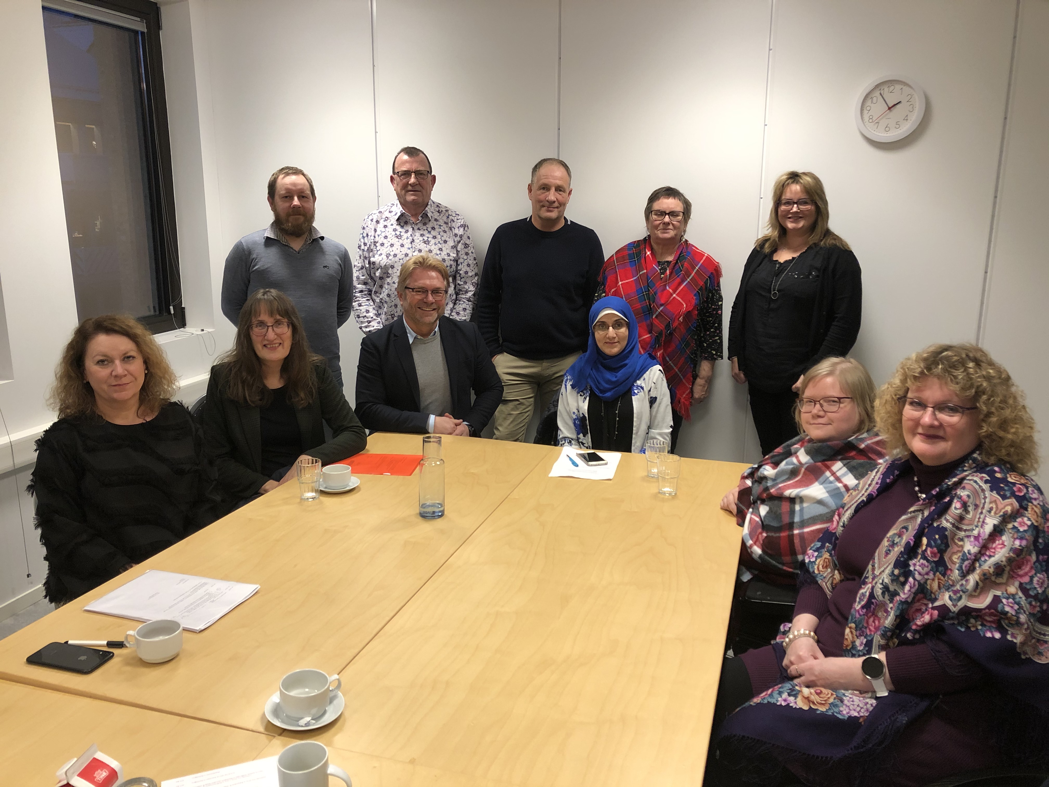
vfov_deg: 49.7
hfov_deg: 63.4
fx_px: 849
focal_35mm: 28
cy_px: 394
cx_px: 524
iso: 40
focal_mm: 3.99
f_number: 1.8
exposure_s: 1/26
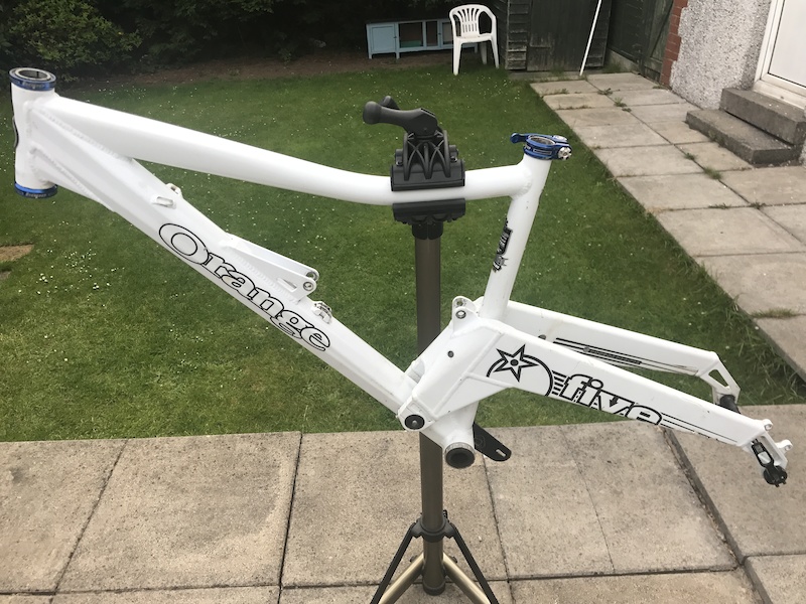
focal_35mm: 28
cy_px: 302
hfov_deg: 63.4
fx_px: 652
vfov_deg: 49.7
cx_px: 403
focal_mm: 3.99
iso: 25
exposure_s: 1/100
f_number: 1.8
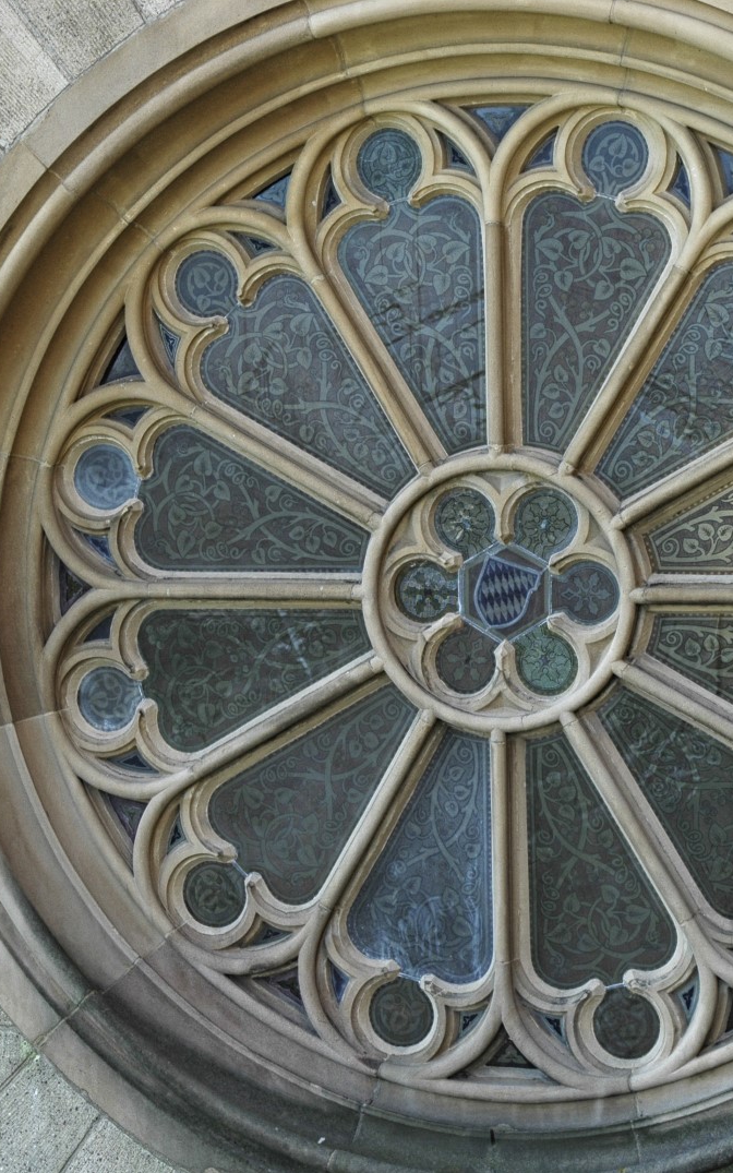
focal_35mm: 81
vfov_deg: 25.6
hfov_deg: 16.1
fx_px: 2581
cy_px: 588
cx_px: 504
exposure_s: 1/125
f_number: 5.6
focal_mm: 35
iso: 200
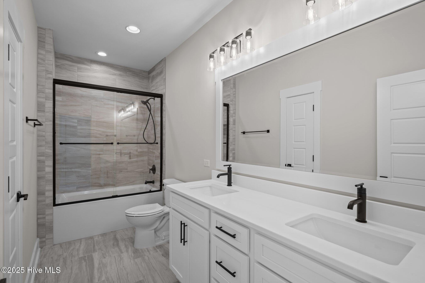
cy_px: 142
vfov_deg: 70.4
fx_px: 201
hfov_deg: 93.3
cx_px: 212
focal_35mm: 17
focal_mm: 17
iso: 125
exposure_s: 1/2
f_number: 6.3
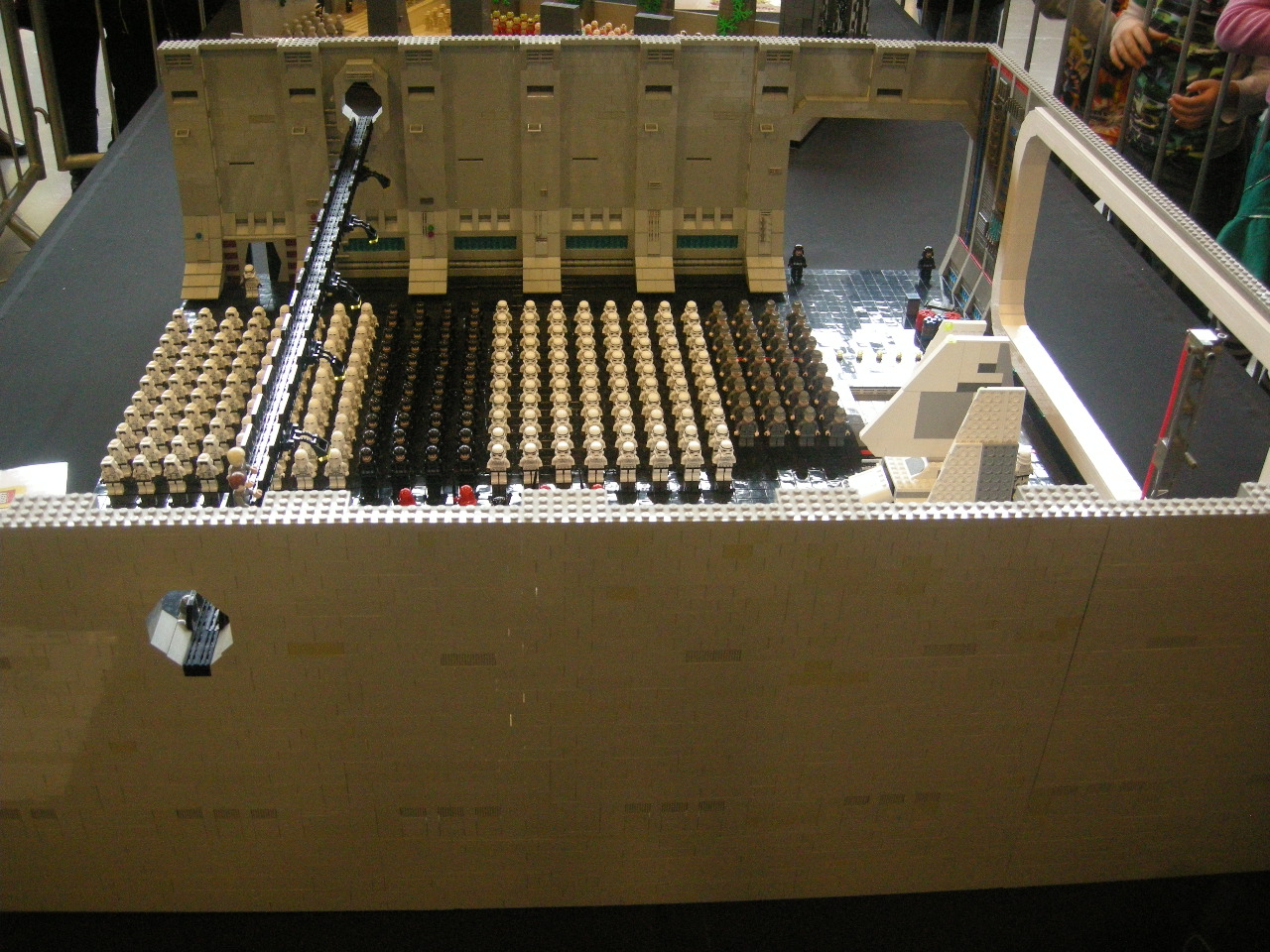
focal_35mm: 36
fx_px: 1321
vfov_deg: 39.7
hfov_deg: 51.4
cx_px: 635
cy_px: 476
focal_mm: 7.5
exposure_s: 1/36
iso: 400
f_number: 2.7
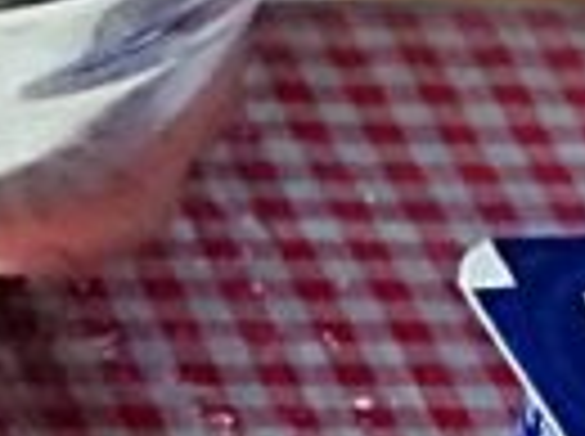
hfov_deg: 4.1
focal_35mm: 475
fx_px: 8013
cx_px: -482
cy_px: 699
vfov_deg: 3.1
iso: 434
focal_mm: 5.25
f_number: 1.75
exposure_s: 1/33.3
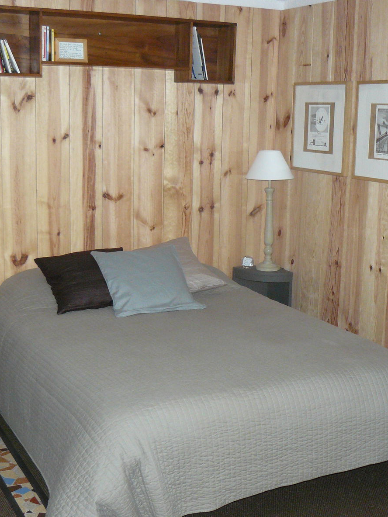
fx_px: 747
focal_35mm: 50
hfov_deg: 29.1
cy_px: 259
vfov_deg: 38.2
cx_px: 198
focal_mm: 6.2
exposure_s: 1/30
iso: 250
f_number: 2.8
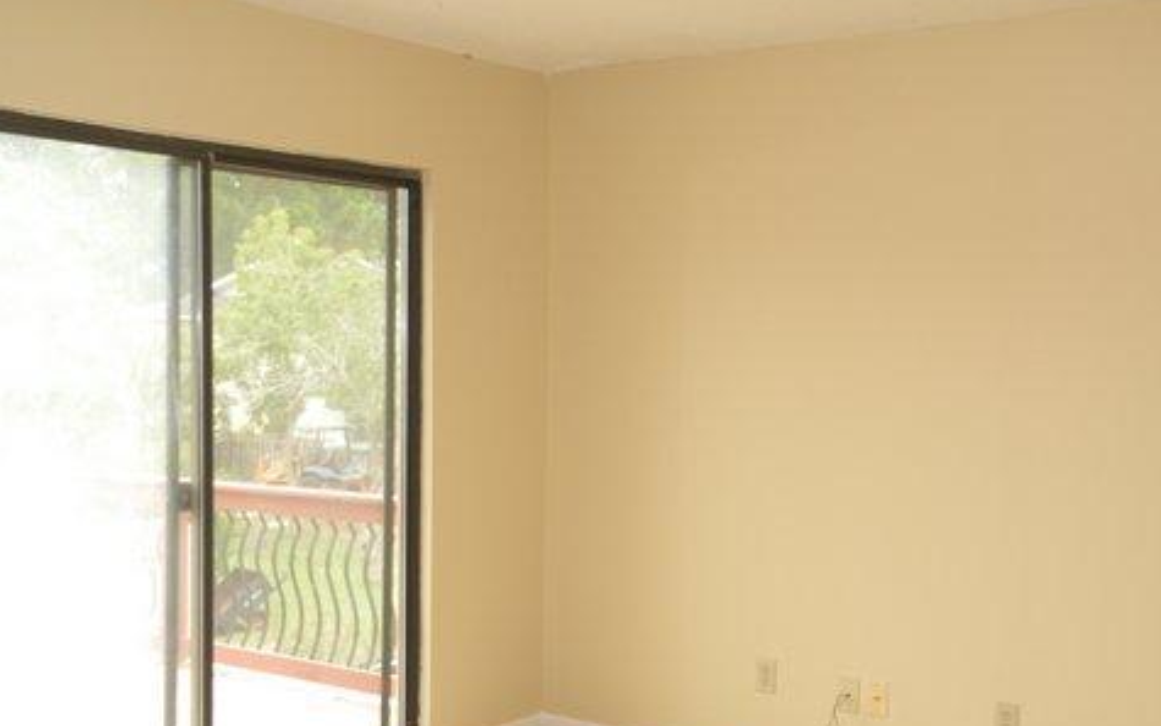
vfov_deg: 28.6
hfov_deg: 44.4
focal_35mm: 45
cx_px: 579
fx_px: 1424
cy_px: 418
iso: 94
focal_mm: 7.4
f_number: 3.2
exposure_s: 1/52
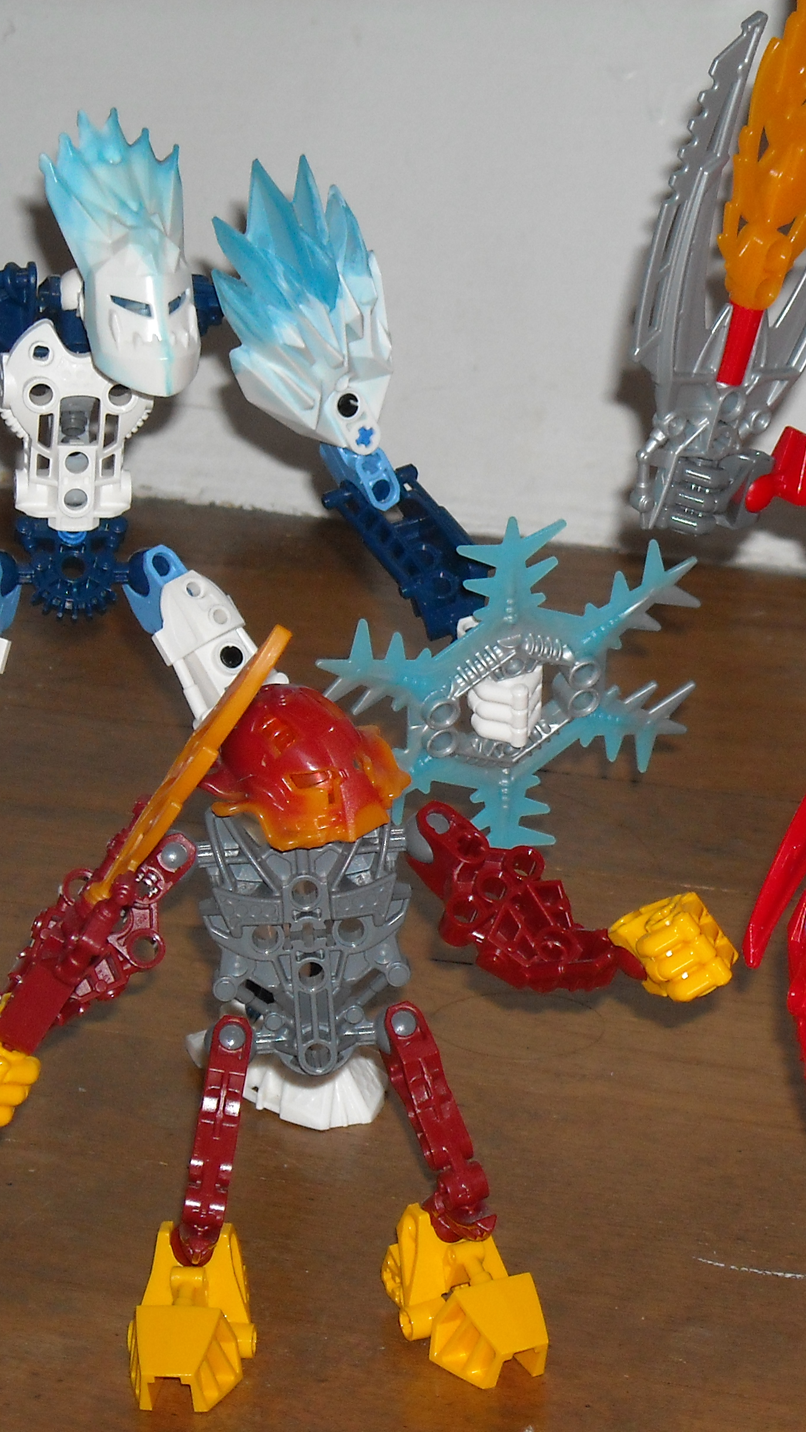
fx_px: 5812
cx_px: 619
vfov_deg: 14.1
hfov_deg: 7.9
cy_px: 717
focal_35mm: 153
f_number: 4.7
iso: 200
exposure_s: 1/125
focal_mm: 17.1
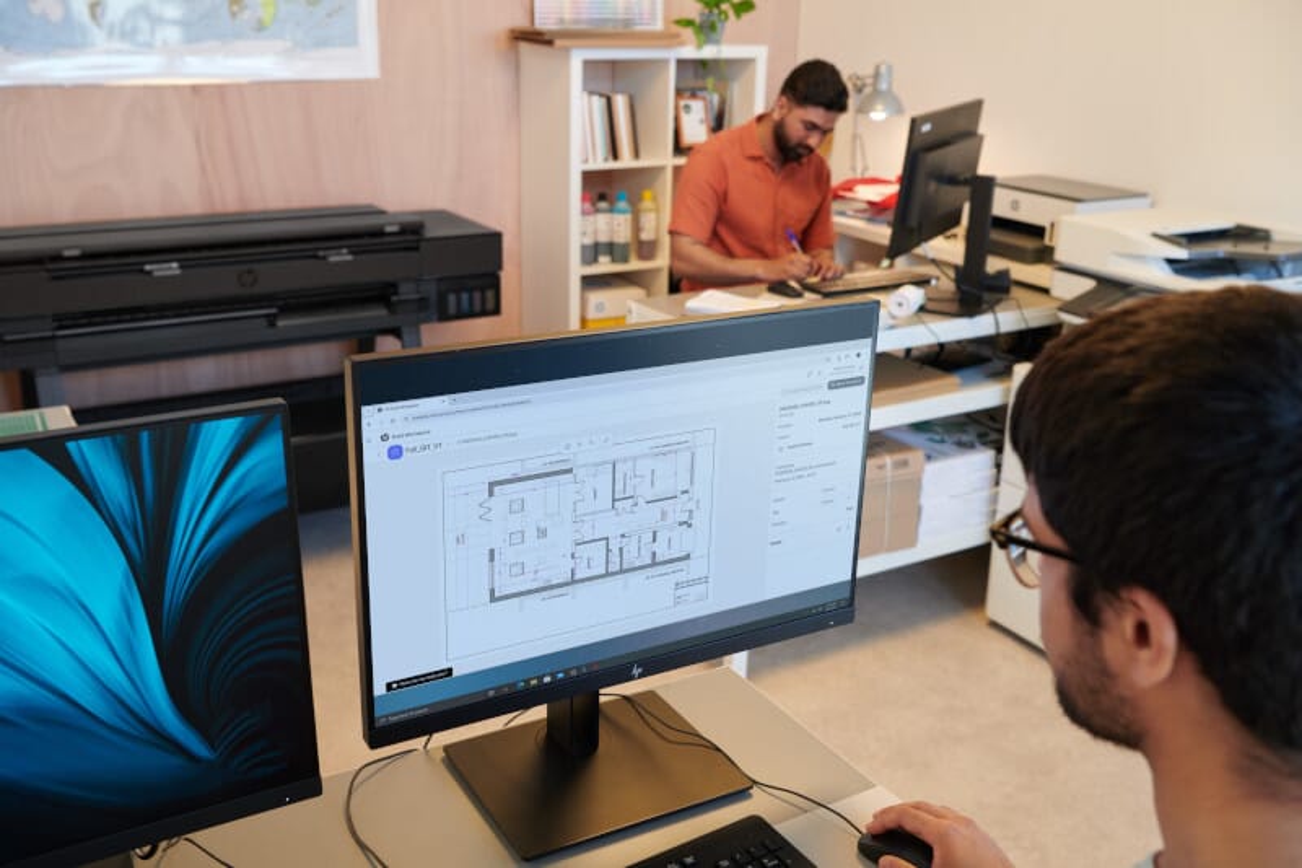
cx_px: 651
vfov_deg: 36.9
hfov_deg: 53.1
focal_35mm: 36
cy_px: 434
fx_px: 1302
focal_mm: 36
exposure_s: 1/125
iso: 800
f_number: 5.6
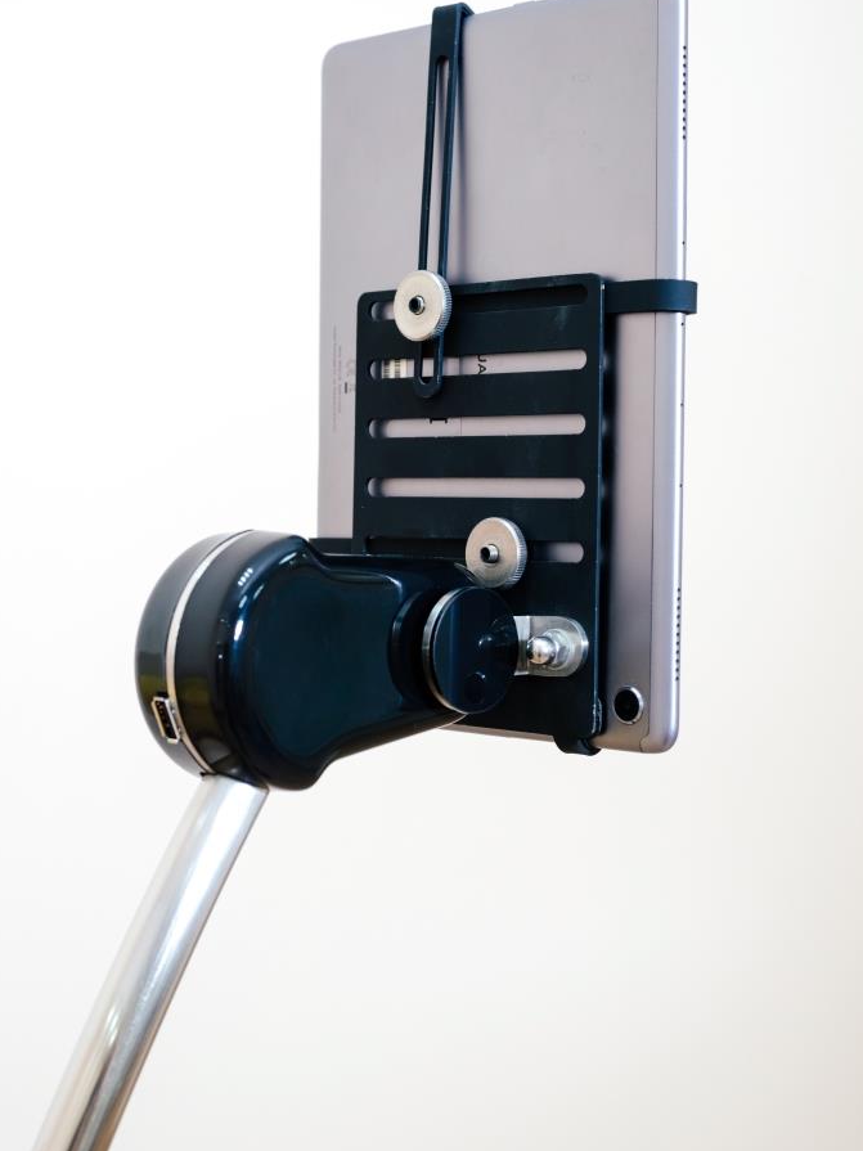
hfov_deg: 26.6
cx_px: 430
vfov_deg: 34.9
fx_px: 1829
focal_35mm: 55
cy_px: 518
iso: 400
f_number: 5.6
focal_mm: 50
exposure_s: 1/60
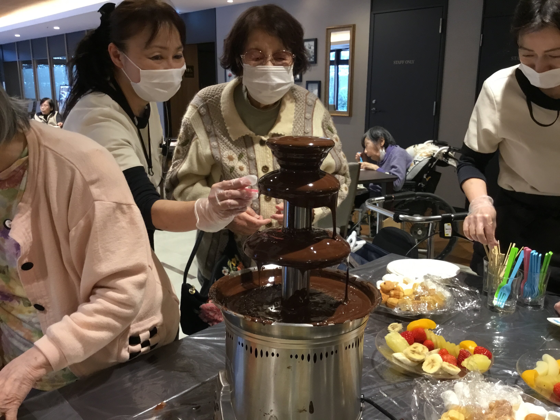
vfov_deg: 45.4
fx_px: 502
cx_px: 280
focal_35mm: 31
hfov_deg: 58.4
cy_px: 210
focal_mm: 3.3
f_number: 2.4
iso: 100
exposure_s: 1/30
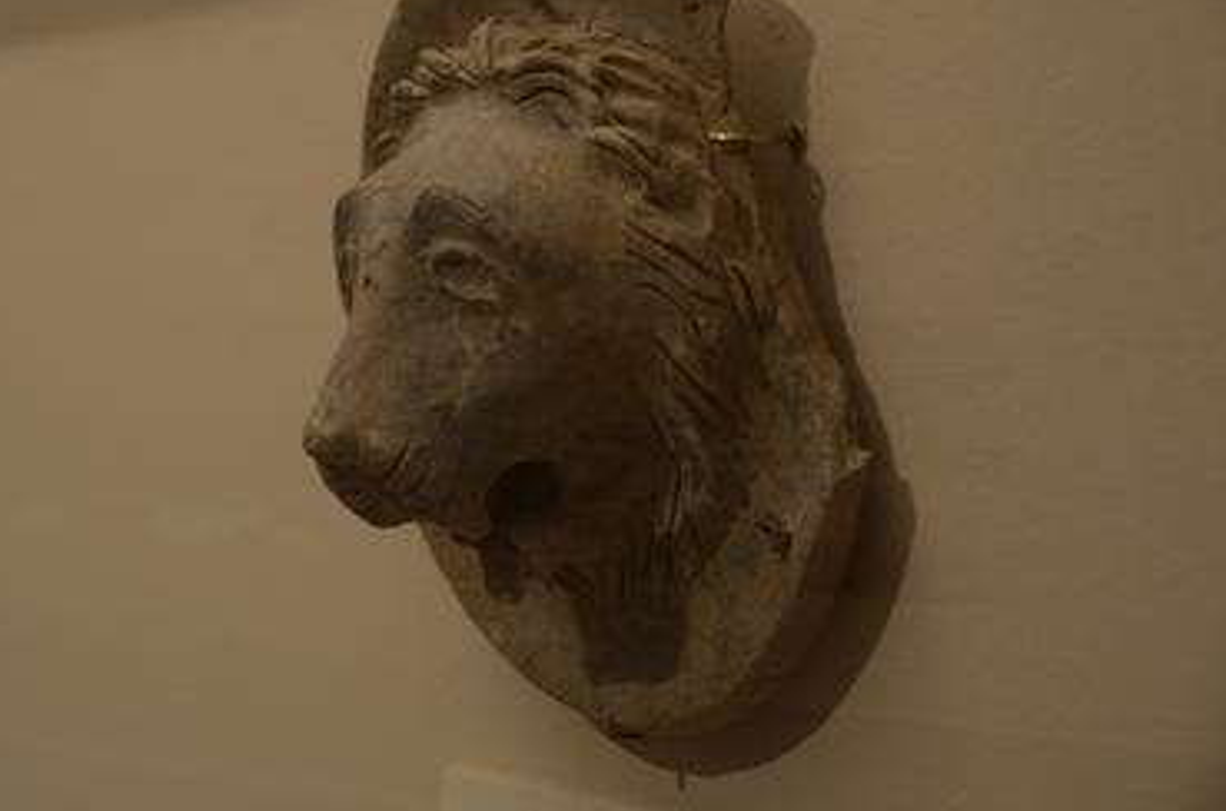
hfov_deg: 18.5
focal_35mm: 111
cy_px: 337
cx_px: 502
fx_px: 3770
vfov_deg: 12.3
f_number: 4.8
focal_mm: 62
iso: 500
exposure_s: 1/13
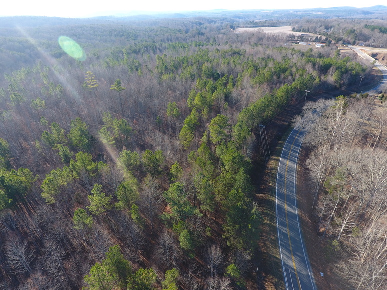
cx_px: 194
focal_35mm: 20
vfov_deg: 66.0
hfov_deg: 81.7
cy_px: 145
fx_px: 224
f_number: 2.8
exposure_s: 1/213
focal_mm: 3.61
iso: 100
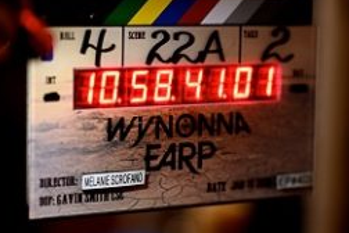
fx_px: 1260
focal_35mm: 130
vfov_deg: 10.5
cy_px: 115
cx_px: 184
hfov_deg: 15.8
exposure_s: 1/200
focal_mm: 85
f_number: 1.4
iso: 2500
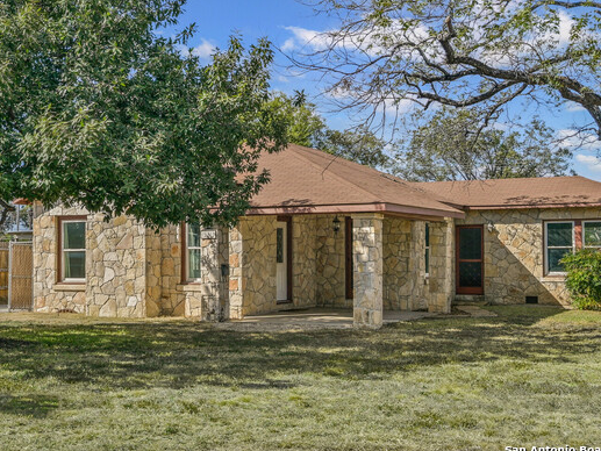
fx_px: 868
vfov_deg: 29.1
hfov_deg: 38.2
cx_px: 322
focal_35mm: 50
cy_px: 209
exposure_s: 1/200
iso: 160
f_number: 14
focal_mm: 28
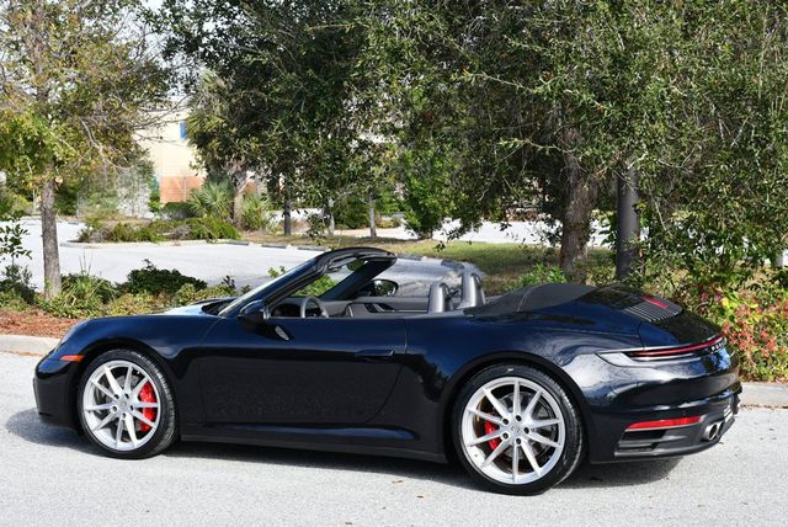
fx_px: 1358
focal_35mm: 62
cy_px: 264
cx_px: 394
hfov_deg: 32.4
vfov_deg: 22.0
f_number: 8
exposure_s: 1/250
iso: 200
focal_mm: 31
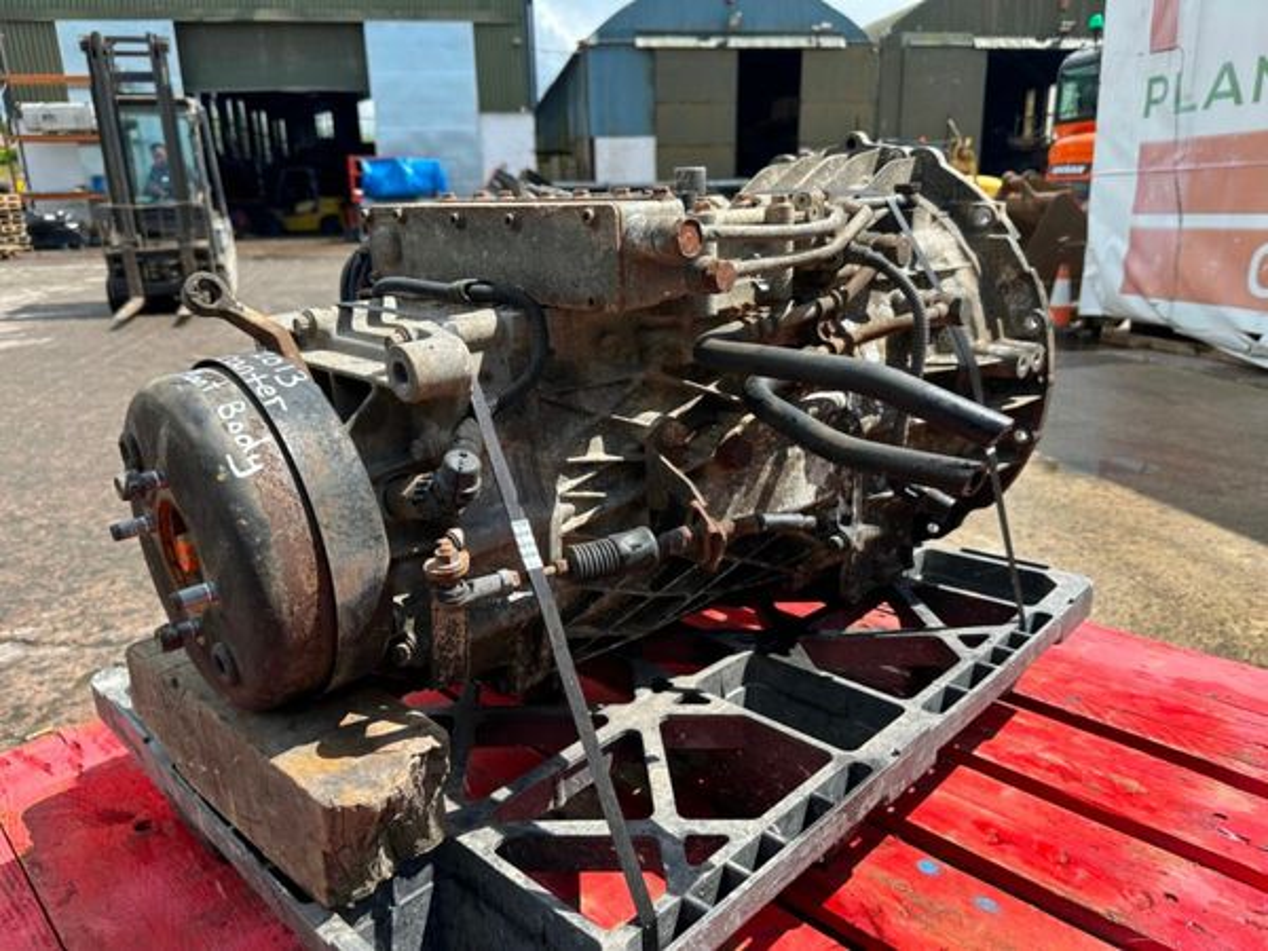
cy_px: 476
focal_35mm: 24
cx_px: 634
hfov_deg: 71.6
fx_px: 879
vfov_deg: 56.8
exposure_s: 1/1845
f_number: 1.78
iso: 80
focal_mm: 6.86
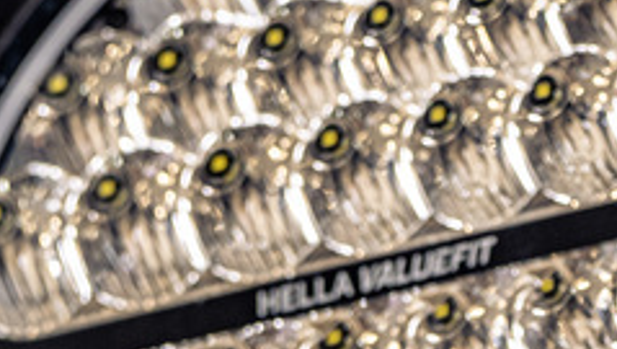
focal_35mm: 318
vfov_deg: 3.8
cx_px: 1132
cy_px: -5
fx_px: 5208
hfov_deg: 6.6
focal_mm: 71
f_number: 4
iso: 640
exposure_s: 1/125
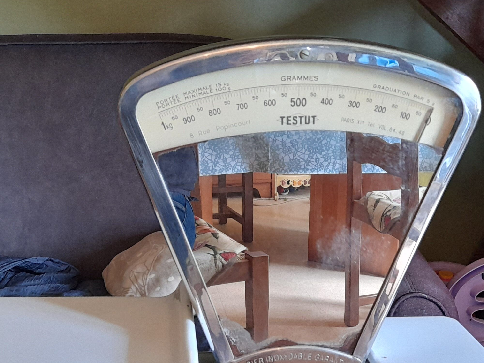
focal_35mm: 50
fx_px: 699
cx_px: 228
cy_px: 260
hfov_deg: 38.2
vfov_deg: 28.8
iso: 500
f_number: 2
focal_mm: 4.6
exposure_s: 1/33
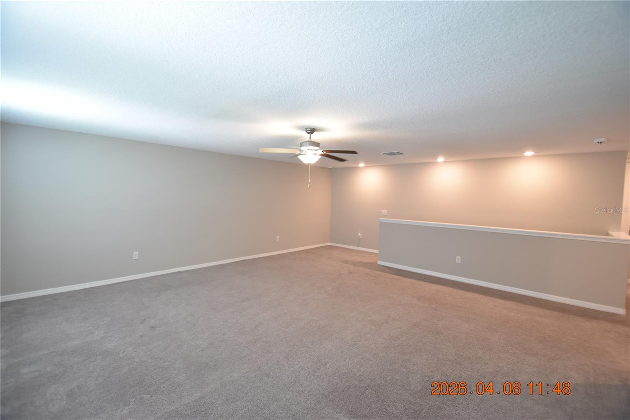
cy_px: 210
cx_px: 315
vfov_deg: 77.3
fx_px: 262
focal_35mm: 15
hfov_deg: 100.4
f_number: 3.5
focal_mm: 10
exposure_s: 1/45
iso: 800
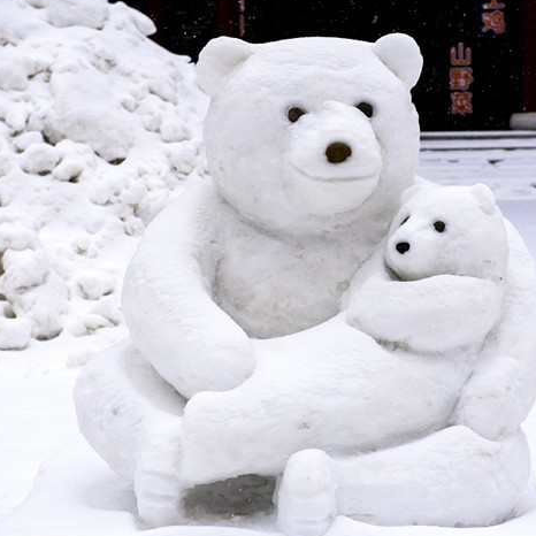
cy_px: 271
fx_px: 1787
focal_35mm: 102
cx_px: 344
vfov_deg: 17.1
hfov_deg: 17.0
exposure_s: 1/500
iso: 200
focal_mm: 70
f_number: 5.6
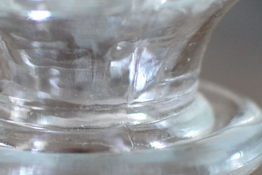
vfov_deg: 4.5
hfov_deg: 6.8
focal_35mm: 303
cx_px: 132
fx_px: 2203
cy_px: 127
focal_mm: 35
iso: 400
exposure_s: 1/60
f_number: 3.2
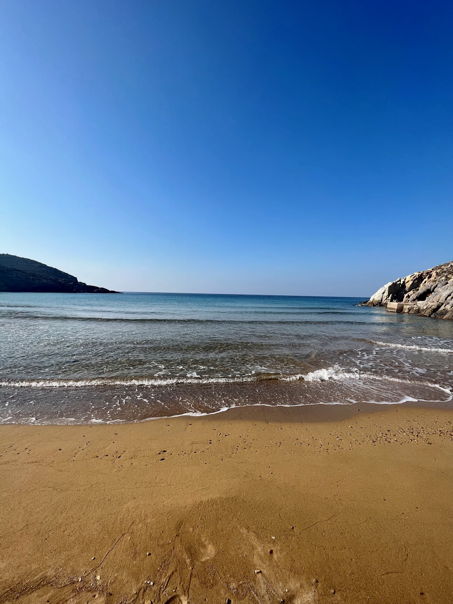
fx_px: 227
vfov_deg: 106.2
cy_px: 302
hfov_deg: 89.9
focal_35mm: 13
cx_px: 226
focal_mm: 1.57
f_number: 1.8
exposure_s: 1/2320
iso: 32
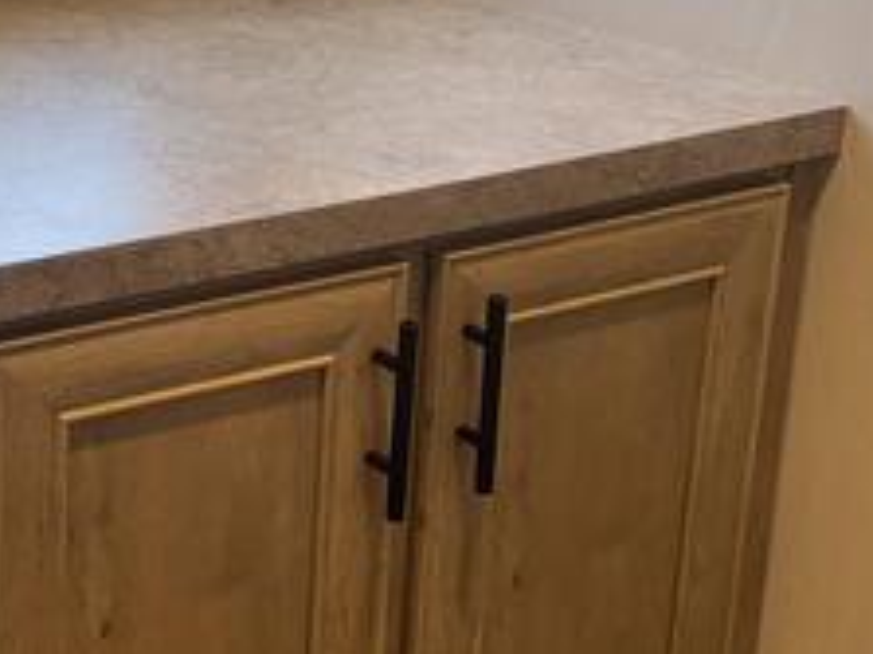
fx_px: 1739
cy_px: 12
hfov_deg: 25.0
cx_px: -207
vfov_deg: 20.6
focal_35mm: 69
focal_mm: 6.76
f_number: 1.78
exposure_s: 1/120
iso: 100
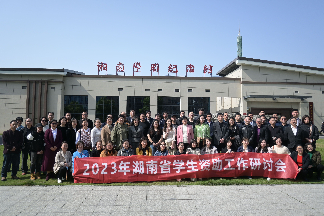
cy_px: 108
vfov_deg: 47.9
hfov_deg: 67.4
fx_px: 243
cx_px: 162
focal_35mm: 27
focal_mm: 18
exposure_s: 1/2000
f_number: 3.5
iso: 200
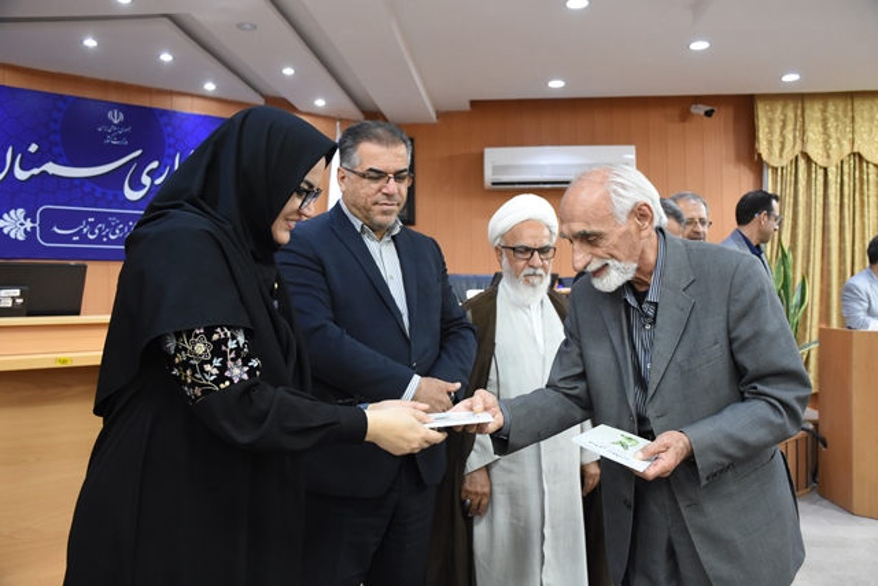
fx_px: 805
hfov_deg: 57.2
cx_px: 439
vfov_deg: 40.0
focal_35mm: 33
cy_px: 293
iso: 2000
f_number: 3.5
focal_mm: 22
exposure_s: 1/125
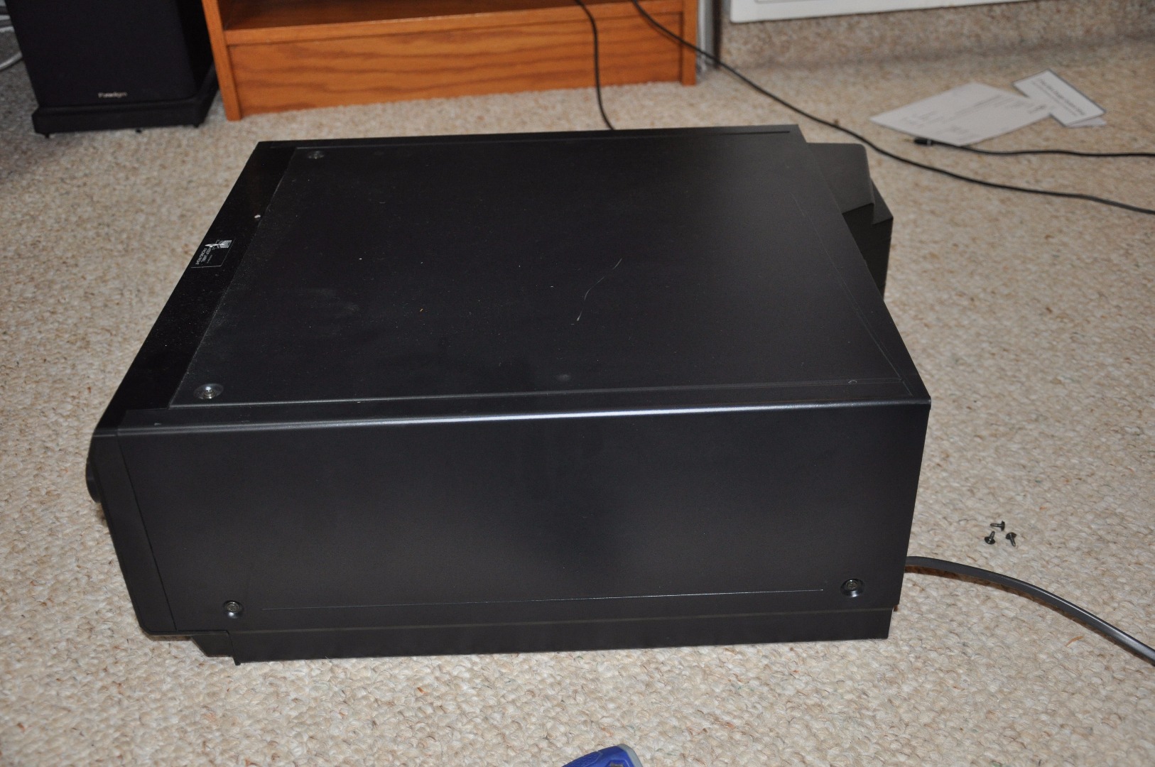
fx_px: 1202
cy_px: 384
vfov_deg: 35.4
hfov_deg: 51.3
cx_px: 578
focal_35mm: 38
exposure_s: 1/60
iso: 800
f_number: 4
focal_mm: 25
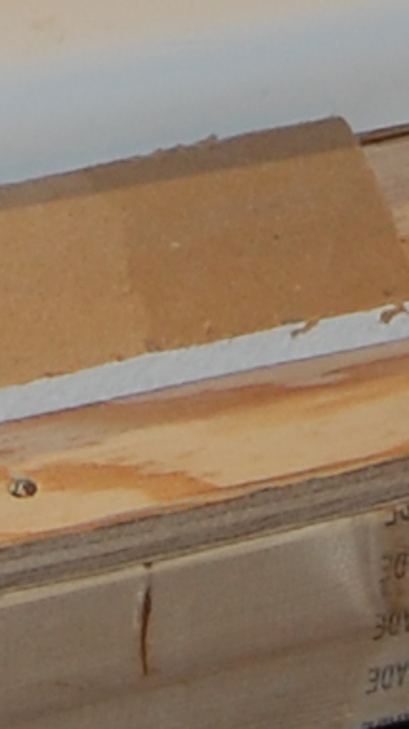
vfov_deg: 8.5
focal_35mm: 248
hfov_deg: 4.9
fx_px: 4787
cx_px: -6
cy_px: -373
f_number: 3.8
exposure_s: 1/60
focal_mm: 20
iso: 400
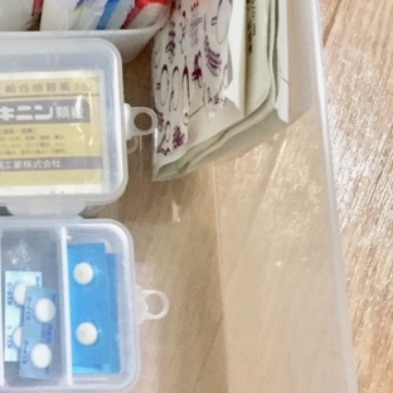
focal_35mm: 84
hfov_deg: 19.7
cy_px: 53
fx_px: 1079
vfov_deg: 20.3
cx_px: -52
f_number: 2.2
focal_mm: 4.15
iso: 250
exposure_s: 1/20
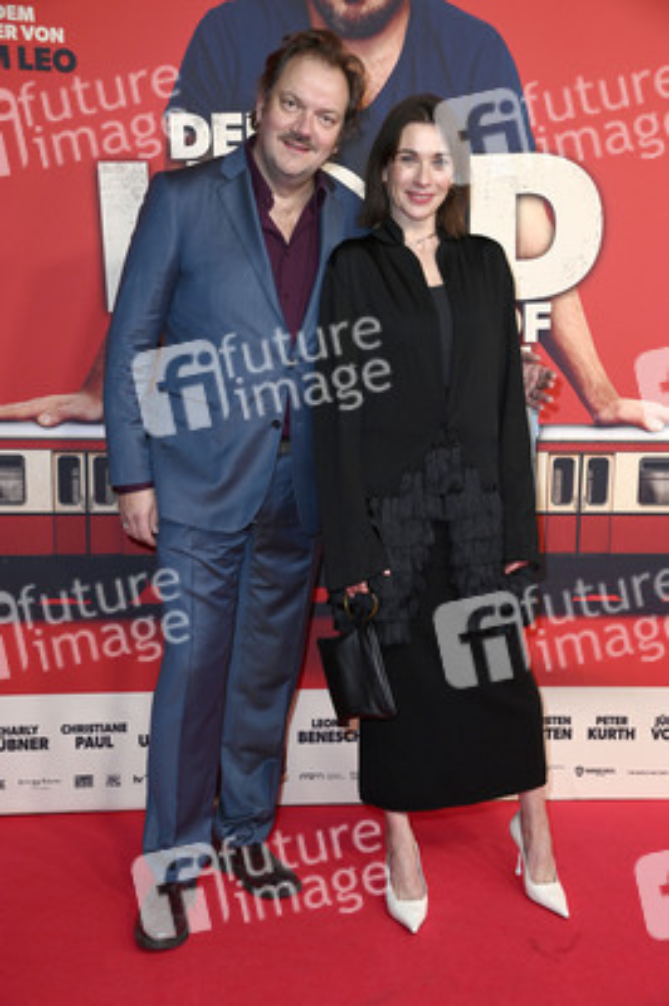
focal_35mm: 48
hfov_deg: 28.0
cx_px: 334
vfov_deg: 41.1
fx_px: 1340
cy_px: 503
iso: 800
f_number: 5.6
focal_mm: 48
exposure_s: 1/250
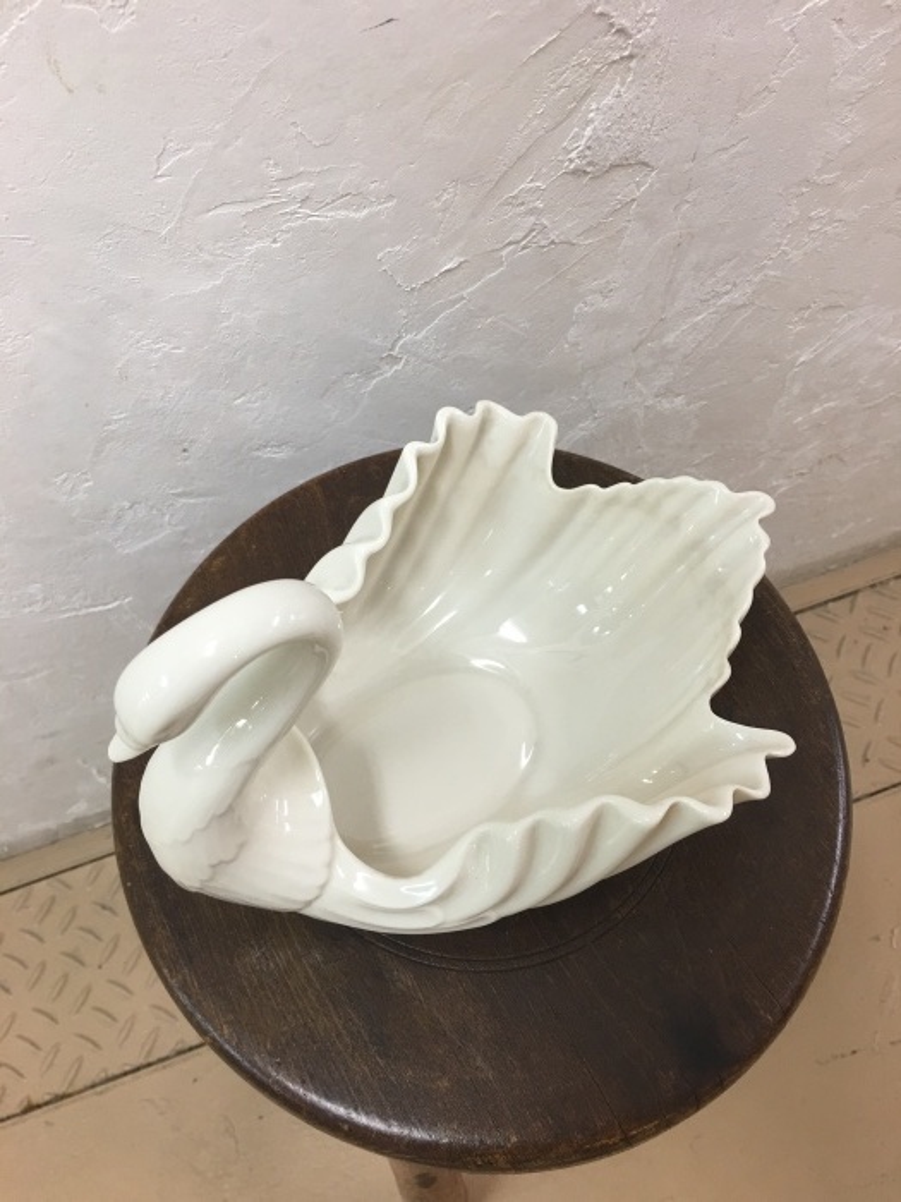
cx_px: 450
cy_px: 601
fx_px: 1006
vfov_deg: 61.7
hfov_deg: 48.2
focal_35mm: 29
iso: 32
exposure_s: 1/15
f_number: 2.2
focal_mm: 4.15
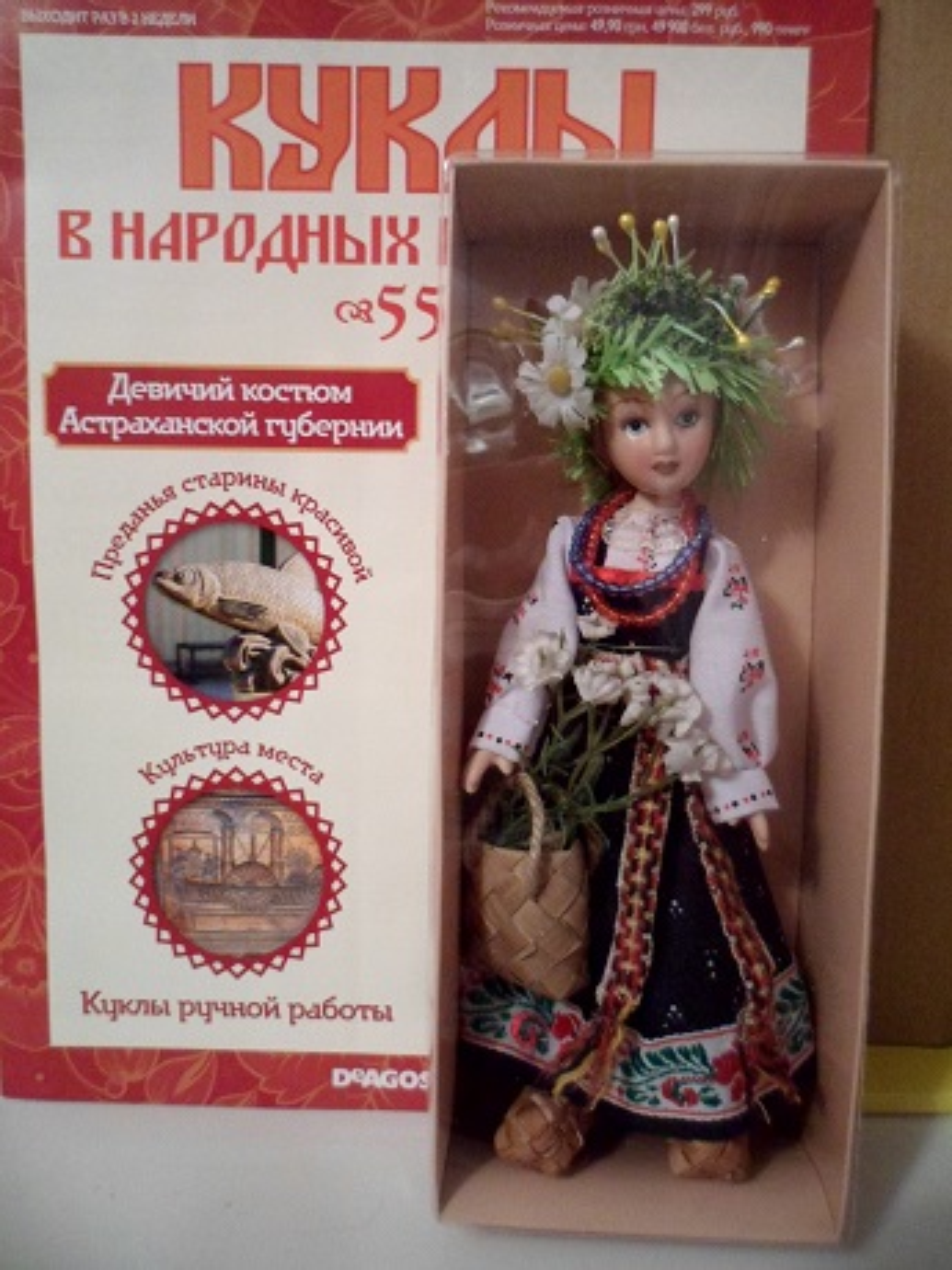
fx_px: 953
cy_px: 635
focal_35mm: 26
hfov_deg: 53.1
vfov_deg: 67.3
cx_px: 476
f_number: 3.3
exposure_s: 1/15
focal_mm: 4.9
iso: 480
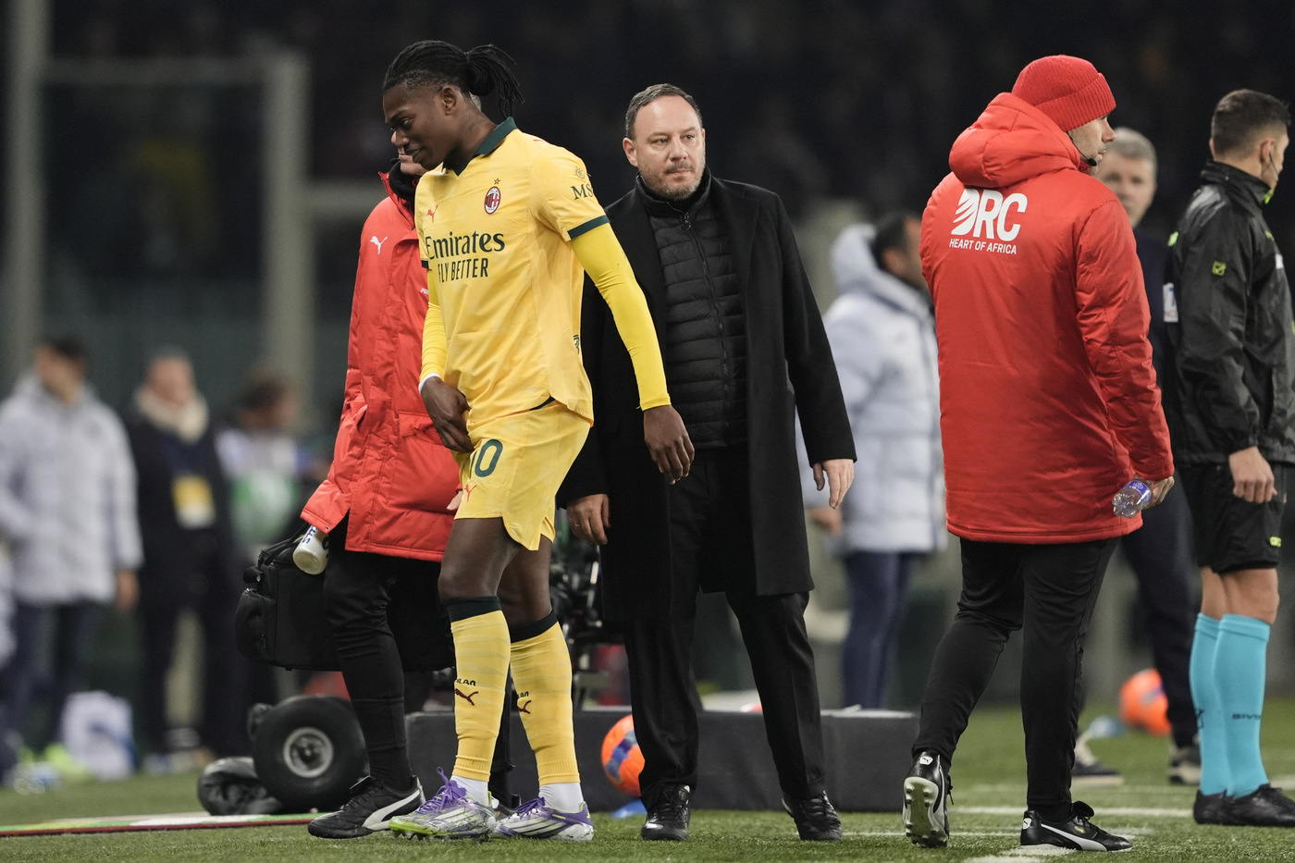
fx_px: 14386
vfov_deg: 3.4
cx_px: 648
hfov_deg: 5.2
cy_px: 432
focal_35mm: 400
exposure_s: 1/1250
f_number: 2.8
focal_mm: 400
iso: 2000
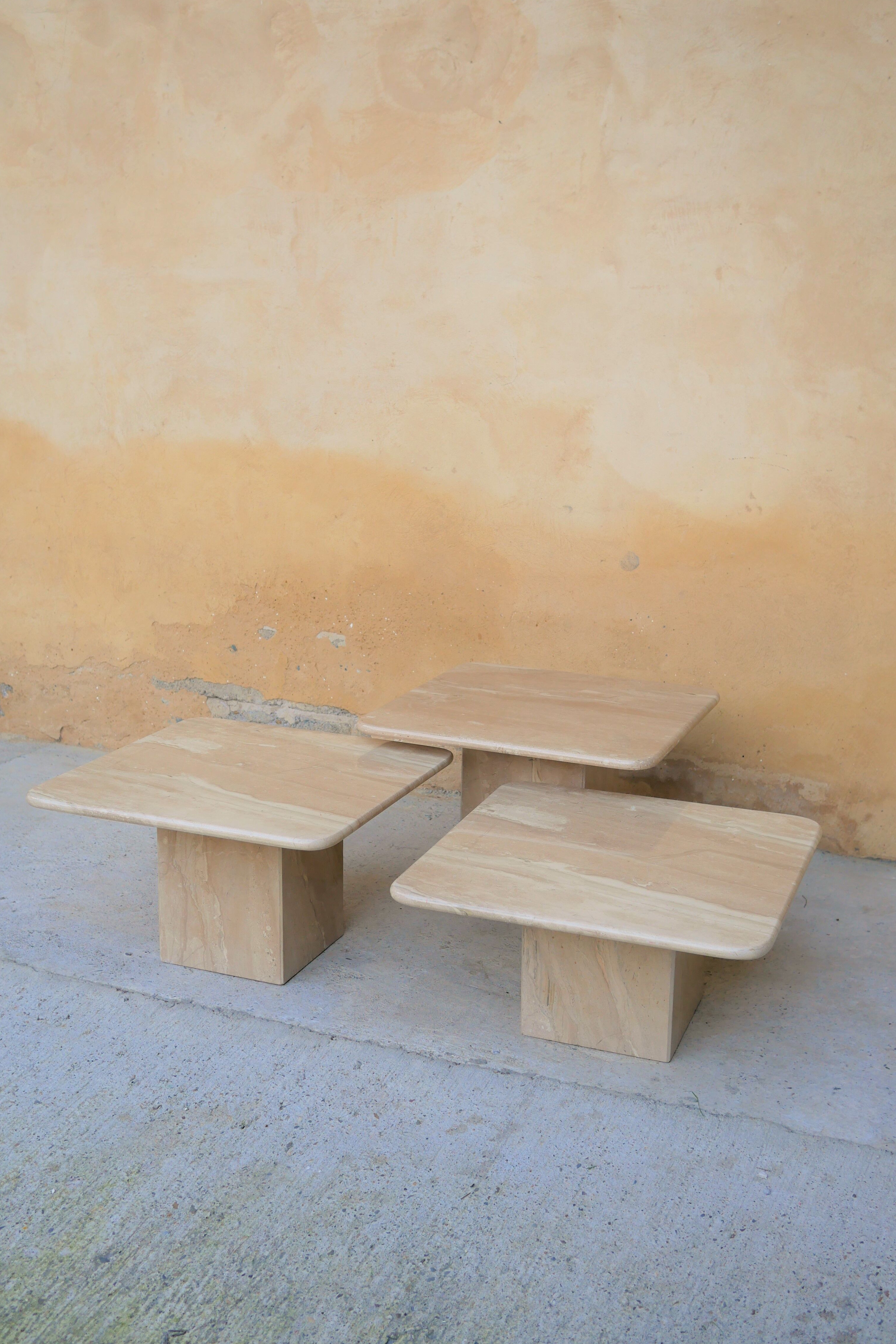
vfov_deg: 46.4
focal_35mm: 42
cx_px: 427
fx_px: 1568
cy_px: 675
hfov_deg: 31.9
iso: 200
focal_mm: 20
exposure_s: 1/200
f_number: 2.5
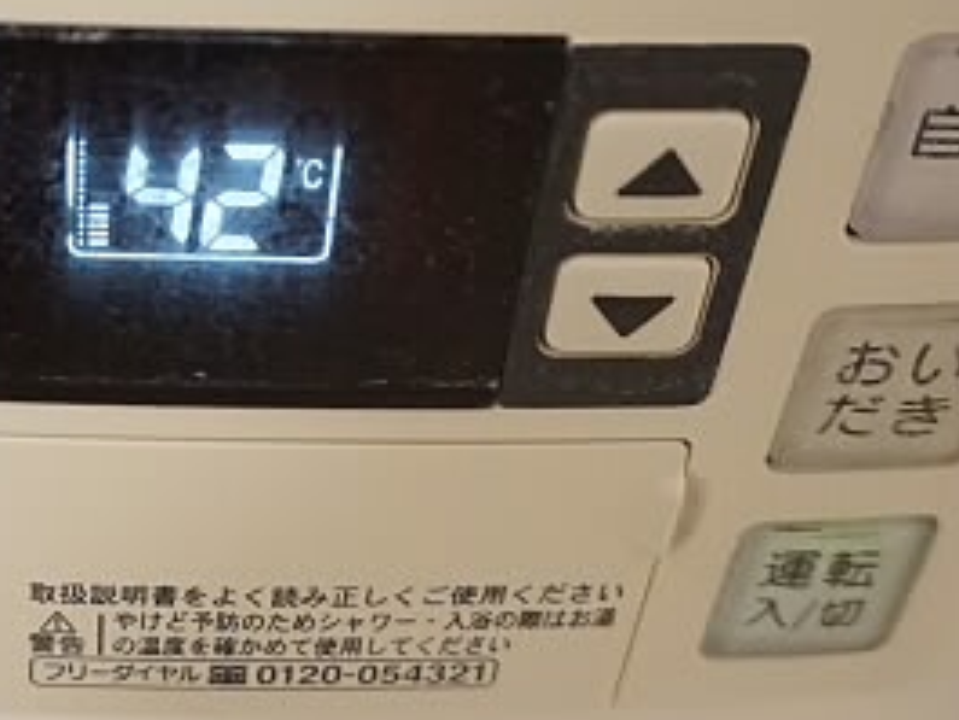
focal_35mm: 63
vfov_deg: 23.3
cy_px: 279
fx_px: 1746
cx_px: 165
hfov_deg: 29.8
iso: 3200
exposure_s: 1/160
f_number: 3.5
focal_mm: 16
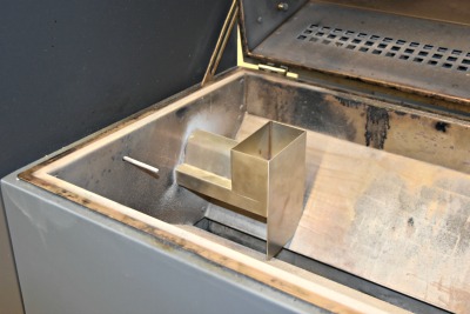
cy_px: 157
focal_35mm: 48
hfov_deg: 41.1
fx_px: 627
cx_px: 235
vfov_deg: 28.1
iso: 1100
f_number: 4.5
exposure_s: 1/60
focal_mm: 32
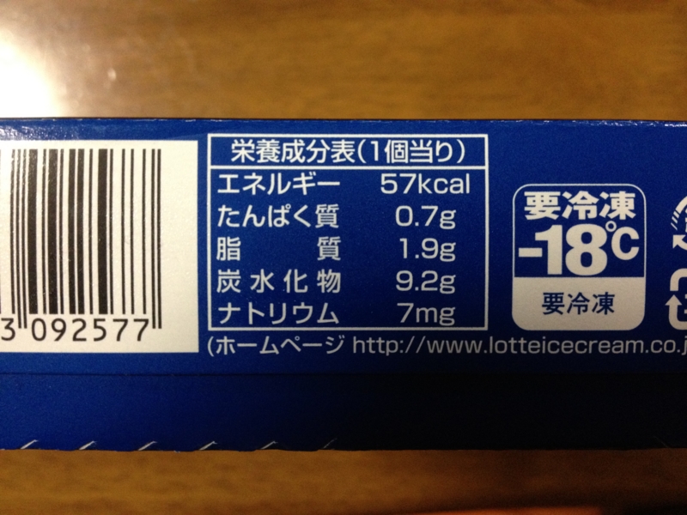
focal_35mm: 35
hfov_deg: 52.6
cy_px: 258
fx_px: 695
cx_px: 344
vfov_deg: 40.7
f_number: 2.4
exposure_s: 1/20
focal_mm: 4.28
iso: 400
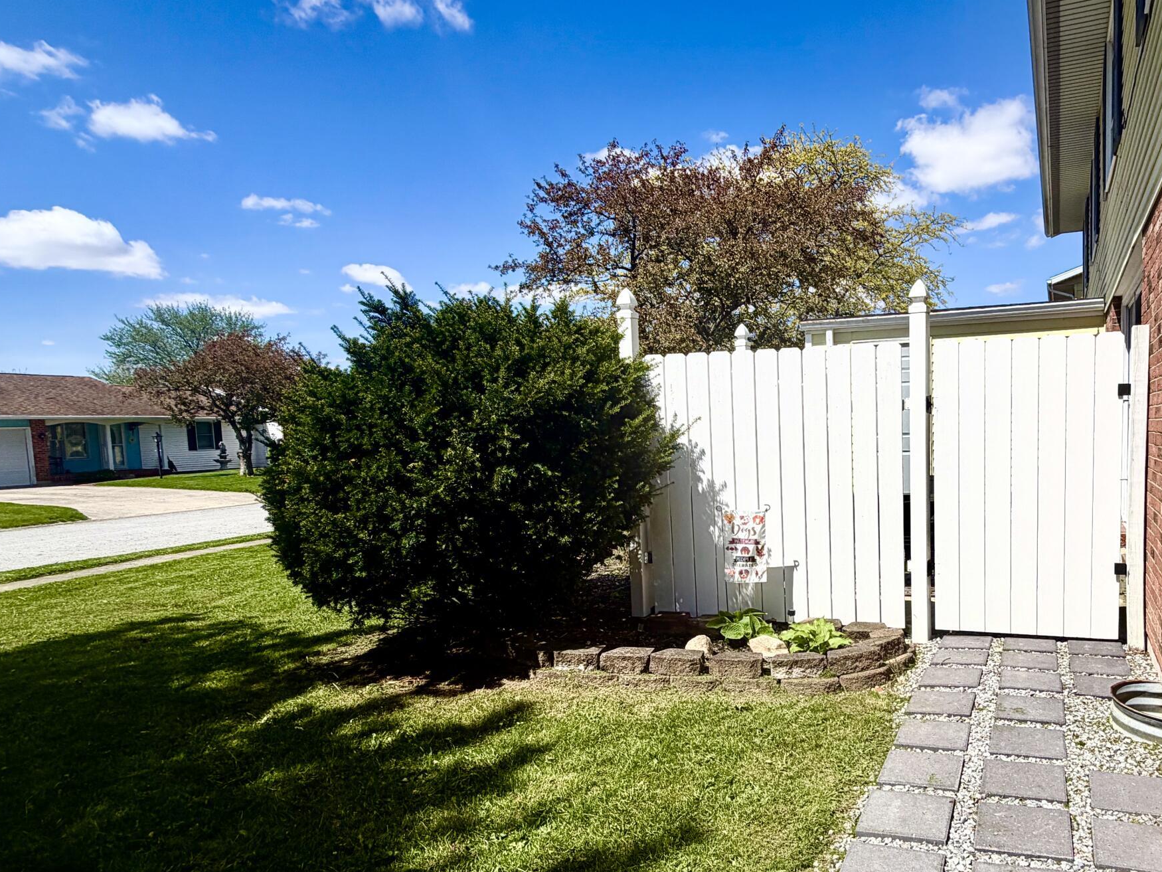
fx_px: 806
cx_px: 795
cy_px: 492
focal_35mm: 24
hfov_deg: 69.1
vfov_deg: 56.6
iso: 20
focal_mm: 2.22
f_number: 2.2
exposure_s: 1/1125
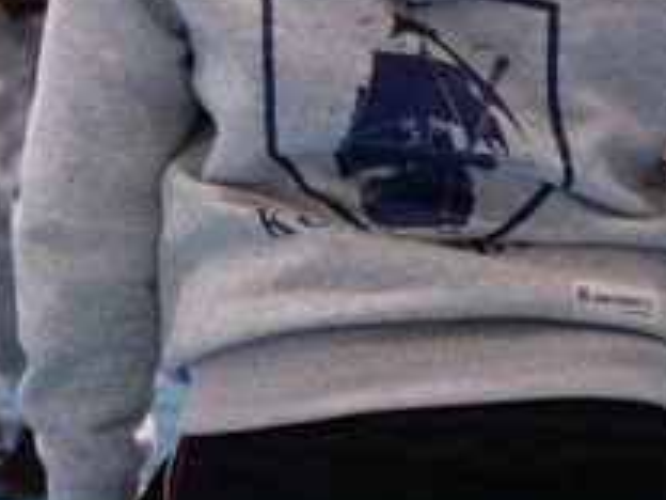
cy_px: -183
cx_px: -106
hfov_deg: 9.4
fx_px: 4021
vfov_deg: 7.0
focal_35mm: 209
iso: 320
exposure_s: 1/60
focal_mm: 16
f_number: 1.4
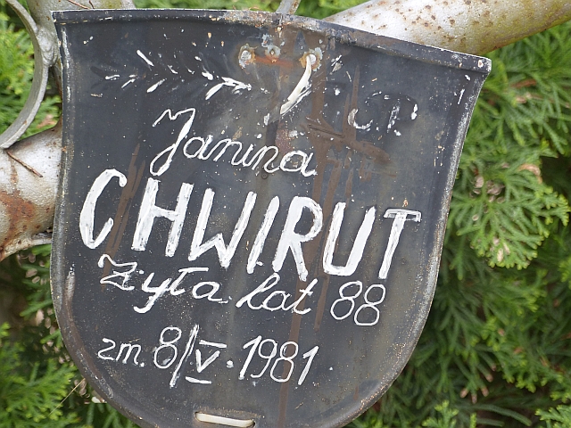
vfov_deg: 4.2
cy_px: 214
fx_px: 5806
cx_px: 286
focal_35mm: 352
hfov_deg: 5.6
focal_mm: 63.4
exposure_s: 1/125
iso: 100
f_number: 2.8
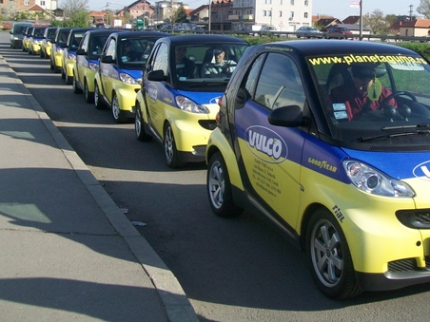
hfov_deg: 37.4
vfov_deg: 28.3
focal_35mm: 51
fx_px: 634
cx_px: 255
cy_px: 97
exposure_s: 1/800
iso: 64
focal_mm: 6
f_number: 2.7
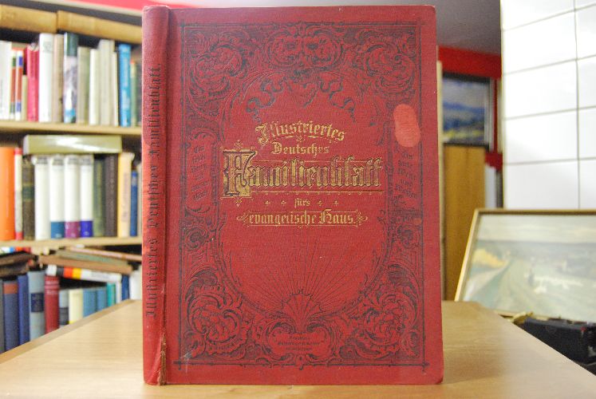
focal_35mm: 39
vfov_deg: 34.3
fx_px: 646
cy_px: 200
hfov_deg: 49.5
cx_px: 298
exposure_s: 1/25
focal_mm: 26
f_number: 4
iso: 1600
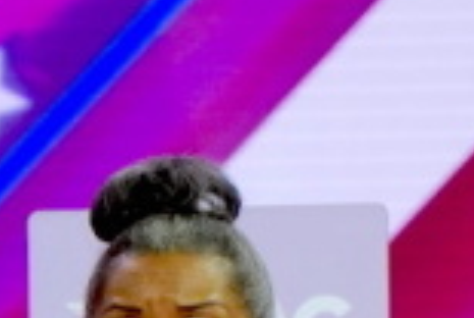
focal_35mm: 1722
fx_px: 22716
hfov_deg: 1.2
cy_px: 449
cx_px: 177
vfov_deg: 0.8
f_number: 6.3
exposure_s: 1/400
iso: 2500
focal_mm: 210
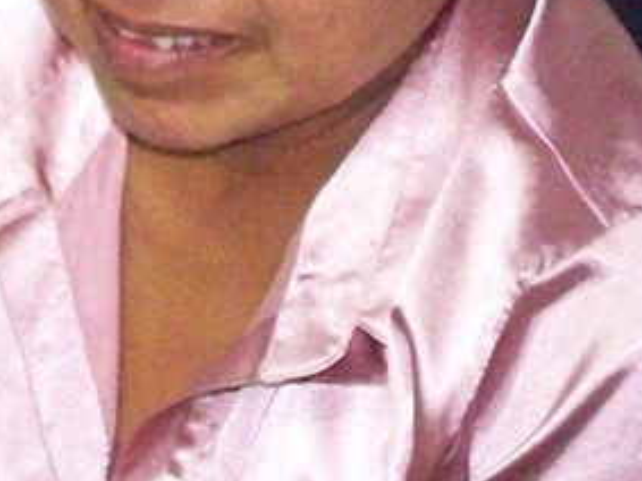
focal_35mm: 218
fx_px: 4041
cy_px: -278
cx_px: -200
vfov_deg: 6.7
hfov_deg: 8.9
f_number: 3.2
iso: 1600
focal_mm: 11.2
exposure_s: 1/160
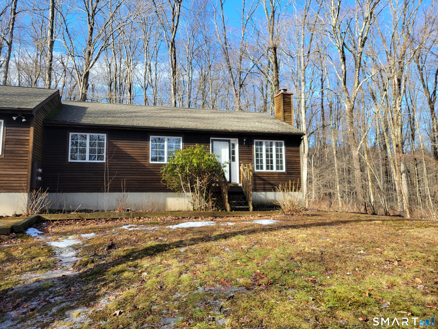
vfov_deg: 53.1
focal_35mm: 26
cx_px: 219
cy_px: 164
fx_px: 329
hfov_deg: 67.3
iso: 40
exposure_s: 1/515
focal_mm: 5.4
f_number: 1.8
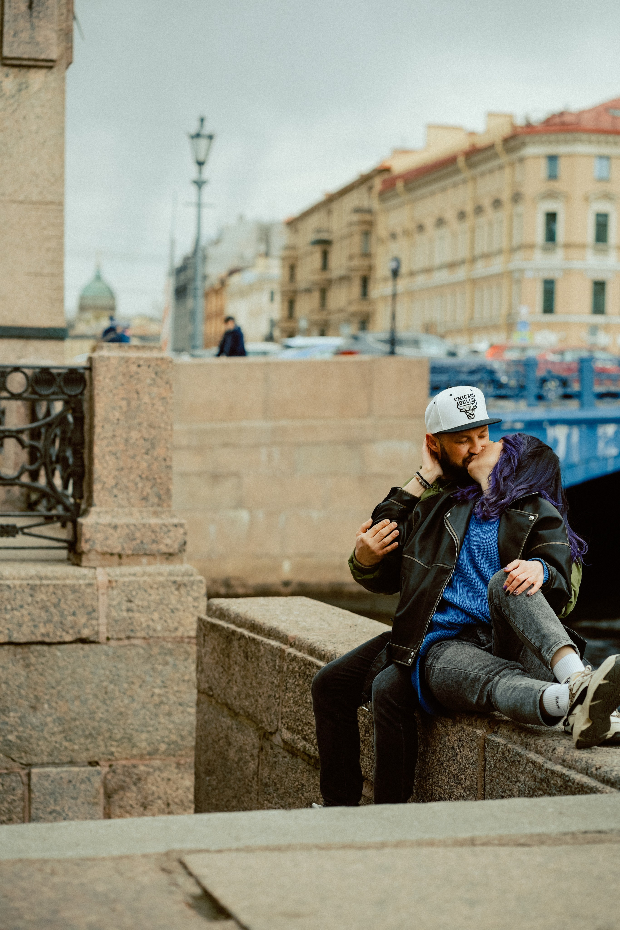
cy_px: 465
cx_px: 310
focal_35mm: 85
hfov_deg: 16.1
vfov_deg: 23.9
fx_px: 2196
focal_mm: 85
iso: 160
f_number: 3.5
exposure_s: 1/1000
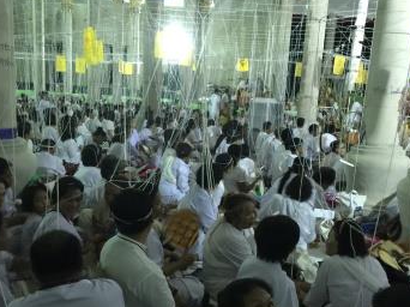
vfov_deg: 37.4
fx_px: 450
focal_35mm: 38
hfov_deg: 49.0
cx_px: 215
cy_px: 195
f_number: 2.2
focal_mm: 4.15
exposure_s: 1/4
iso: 125
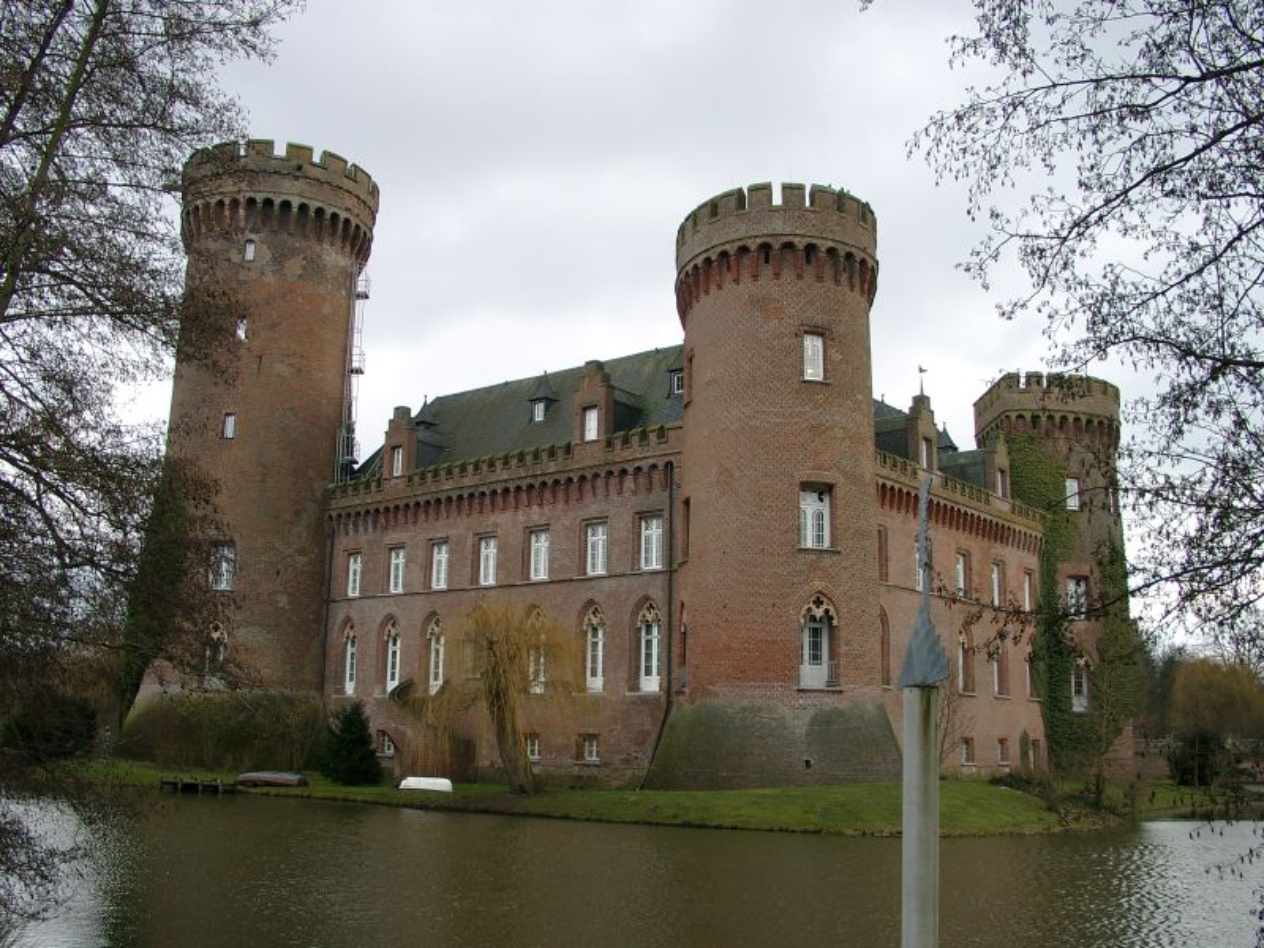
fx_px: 1242
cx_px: 632
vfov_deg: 41.8
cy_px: 474
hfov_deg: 54.0
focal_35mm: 34
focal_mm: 7.13
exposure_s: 1/90.8
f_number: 4
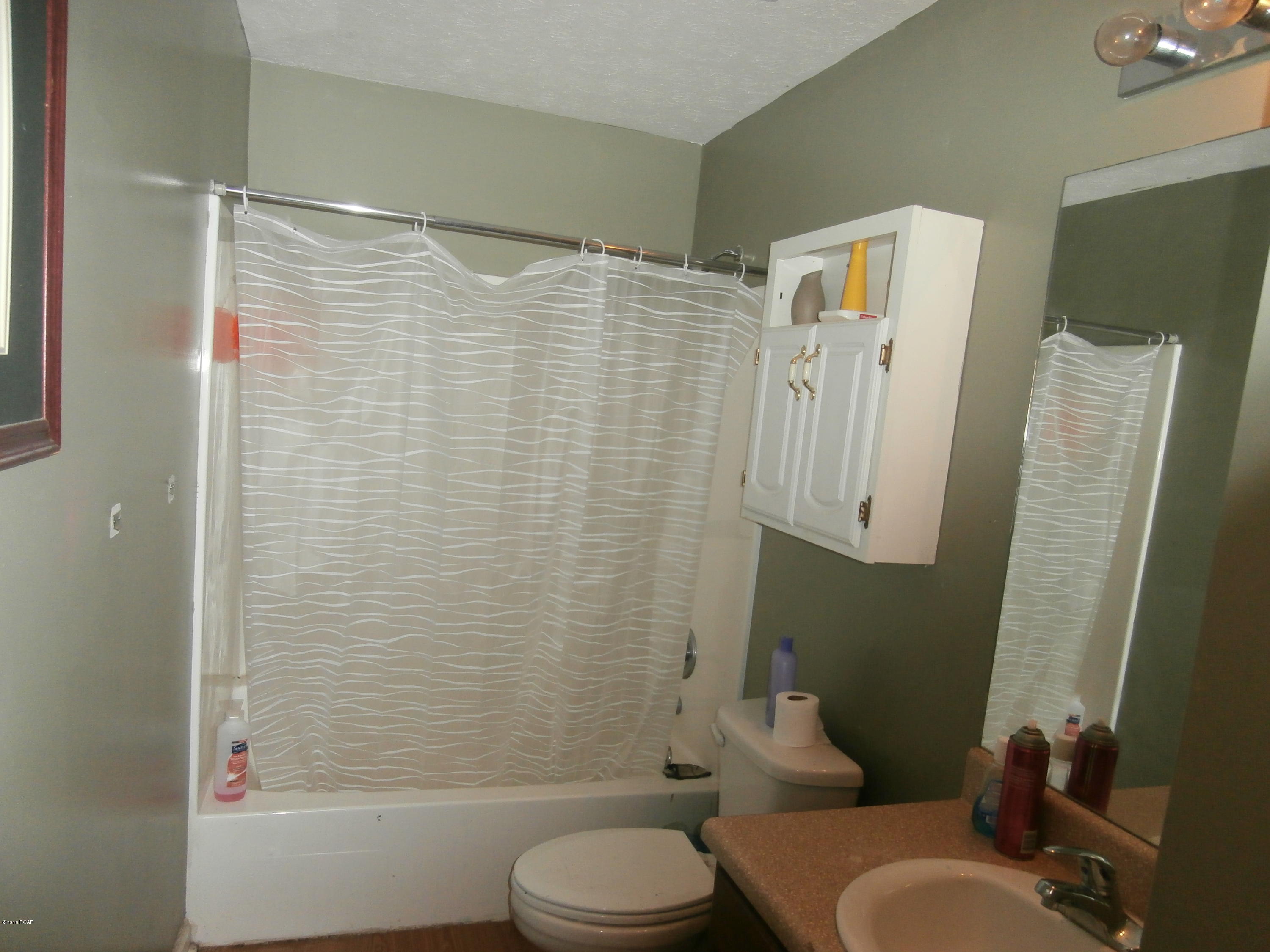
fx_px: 881
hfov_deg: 71.6
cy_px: 476
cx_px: 635
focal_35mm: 24
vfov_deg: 56.8
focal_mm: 4.2
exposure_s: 1/30
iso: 200
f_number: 3
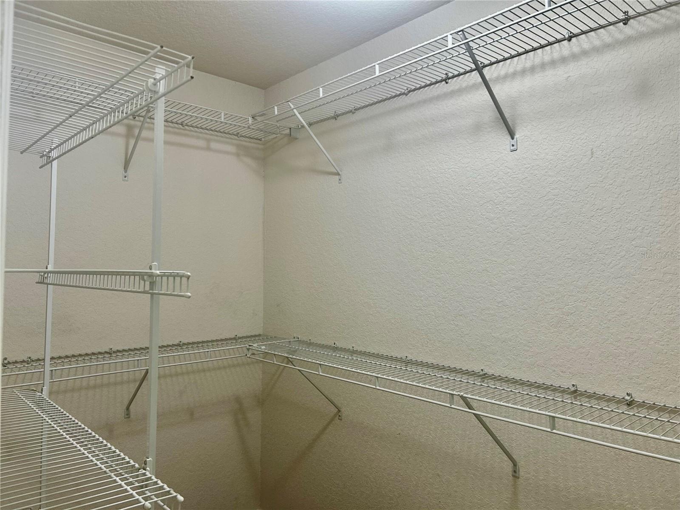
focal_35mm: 26
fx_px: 511
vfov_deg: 53.1
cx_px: 340
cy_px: 255
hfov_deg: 67.3
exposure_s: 1/60
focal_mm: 5.7
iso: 80
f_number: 1.5
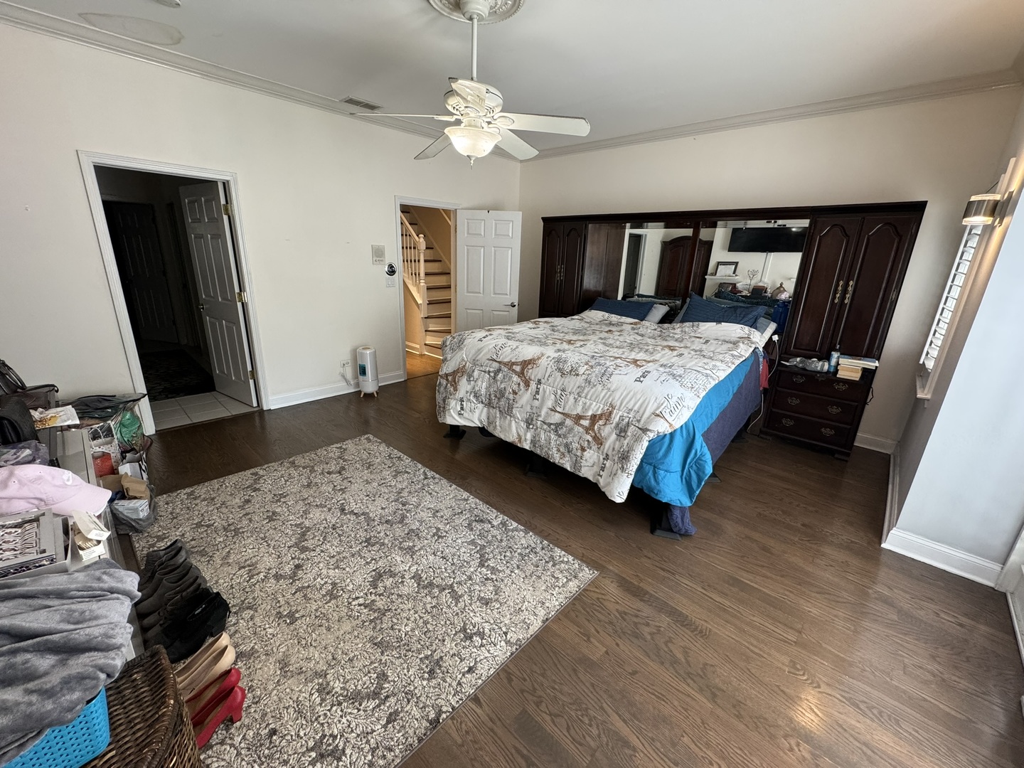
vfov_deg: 85.7
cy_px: 384
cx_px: 512
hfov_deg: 102.1
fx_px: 414
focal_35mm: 14
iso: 250
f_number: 2.2
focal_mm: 2.22
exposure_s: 1/120
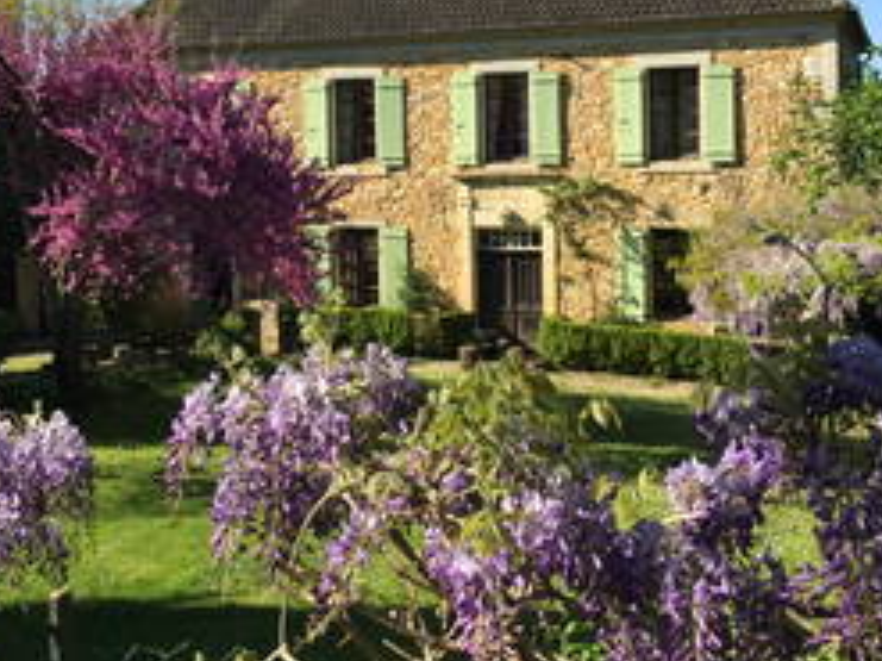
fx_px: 1197
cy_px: 207
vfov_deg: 30.6
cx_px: 379
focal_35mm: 47
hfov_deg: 40.4
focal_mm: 4.15
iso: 32
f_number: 2.2
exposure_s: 1/1130
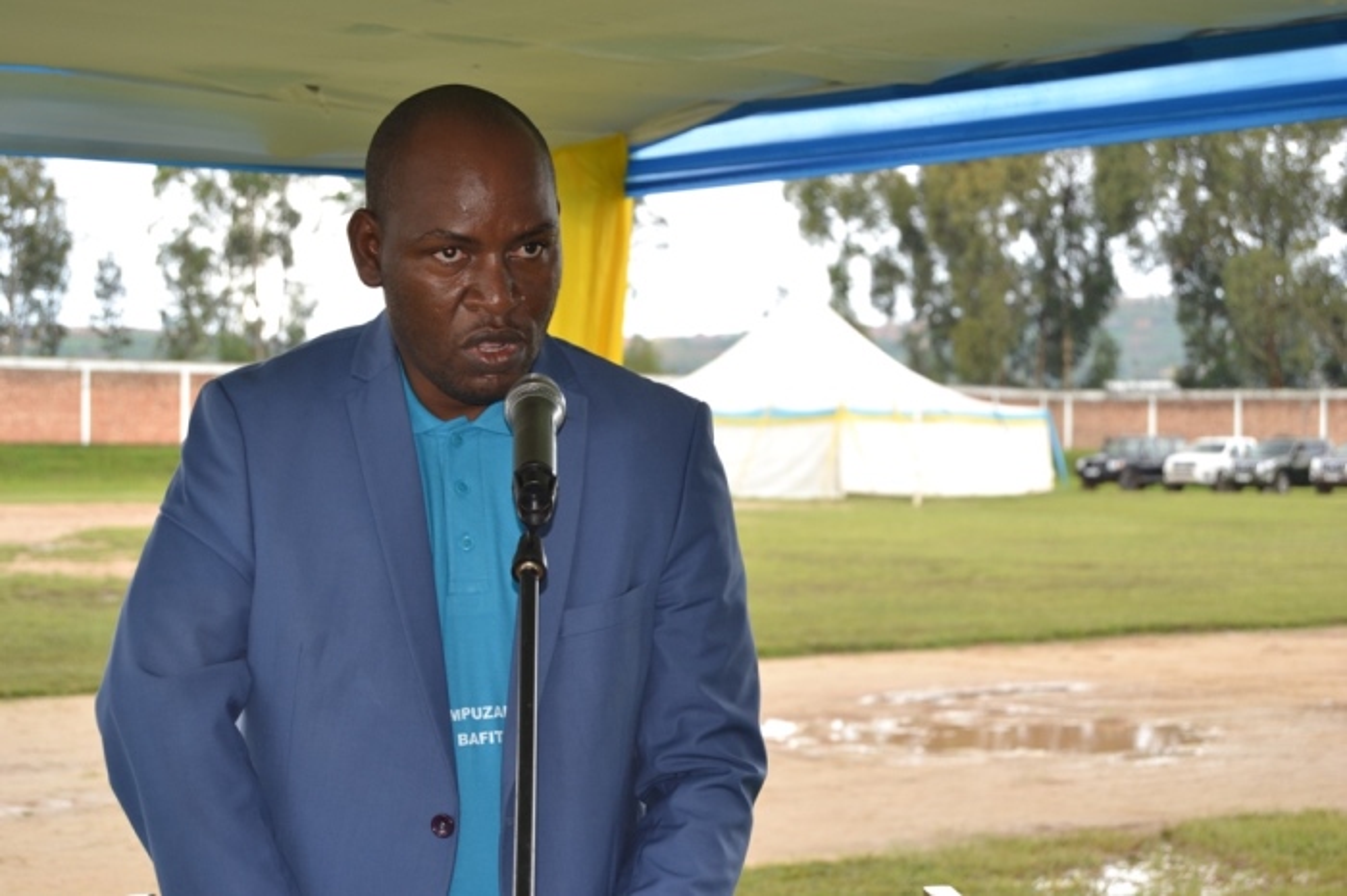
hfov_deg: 24.6
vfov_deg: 16.5
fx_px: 3085
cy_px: 448
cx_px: 674
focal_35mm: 82
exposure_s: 1/100
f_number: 5.6
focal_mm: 55
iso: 200
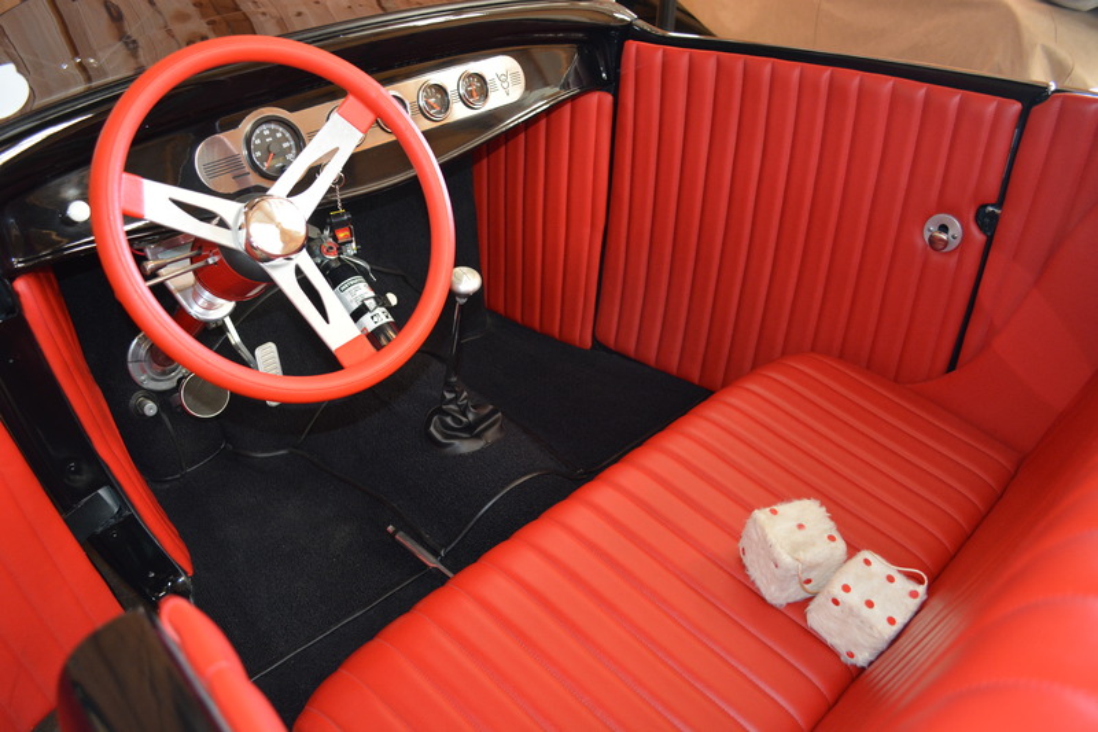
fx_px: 823
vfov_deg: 47.9
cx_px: 549
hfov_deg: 67.4
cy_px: 366
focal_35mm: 27
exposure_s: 1/60
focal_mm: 18
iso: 1100
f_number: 3.5
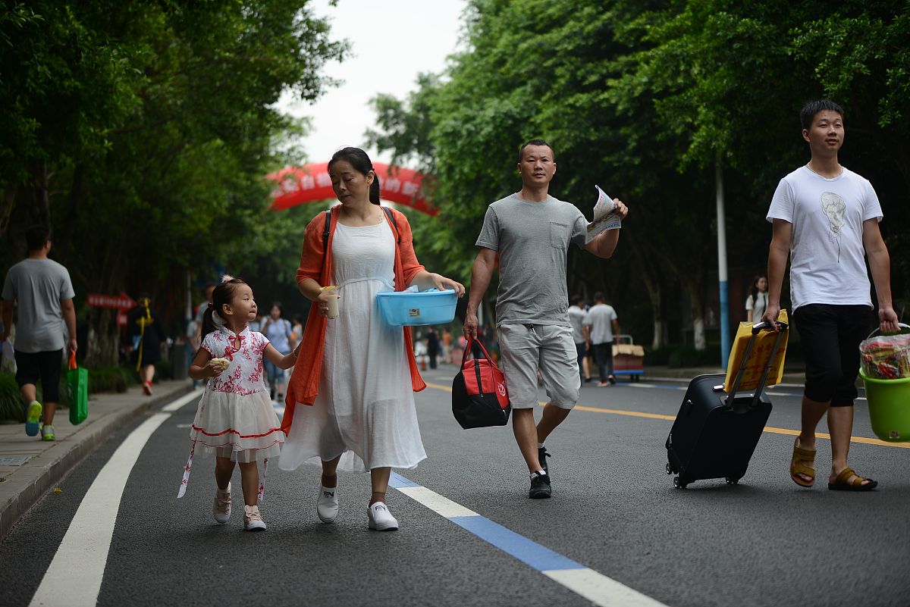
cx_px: 455
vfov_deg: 19.5
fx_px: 1770
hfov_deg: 28.8
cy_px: 304
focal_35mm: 70
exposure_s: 1/200
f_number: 2.8
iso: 125
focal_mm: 70
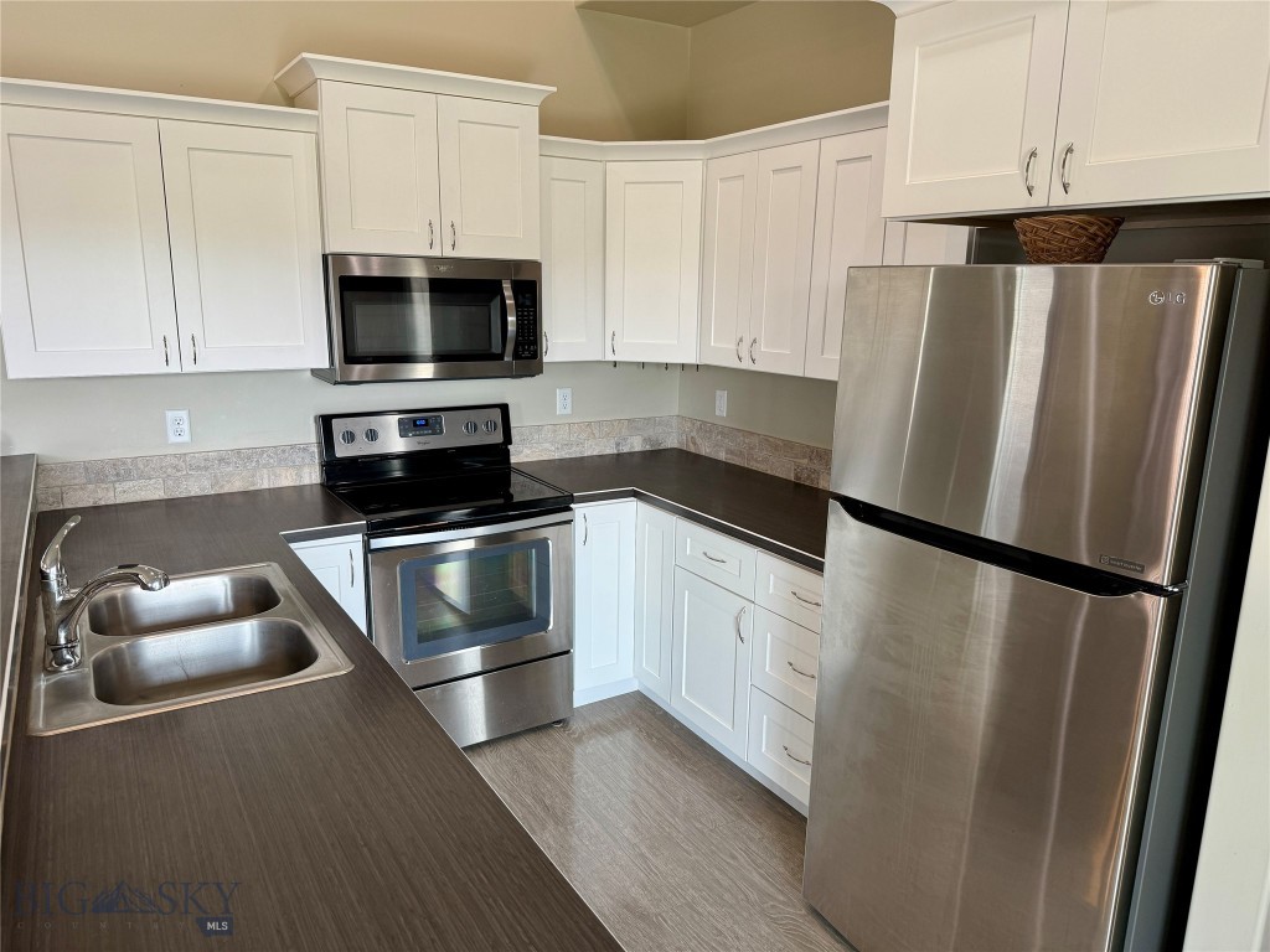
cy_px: 476
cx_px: 635
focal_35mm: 24
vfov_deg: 56.8
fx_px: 881
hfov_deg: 71.6
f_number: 1.78
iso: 80
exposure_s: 1/120
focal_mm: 6.76
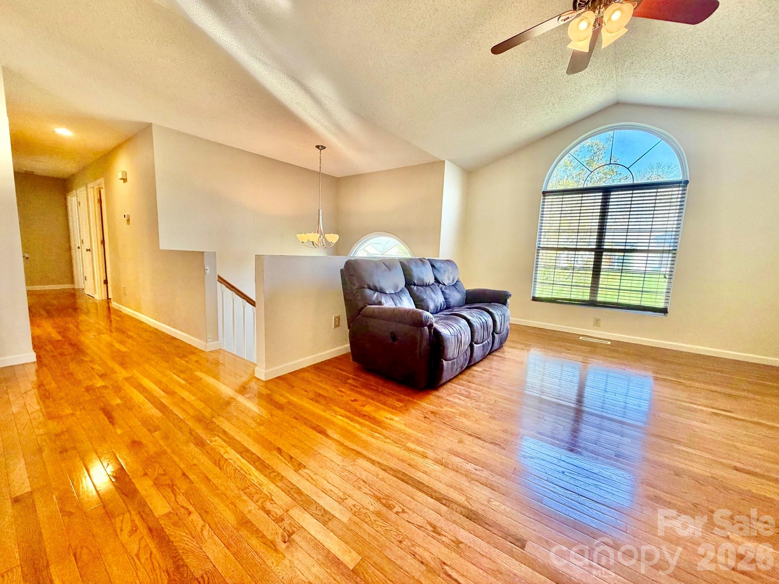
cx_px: 390
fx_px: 315
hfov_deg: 102.1
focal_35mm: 14
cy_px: 292
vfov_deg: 85.7
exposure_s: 1/120
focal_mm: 2.22
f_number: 2.2
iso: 250
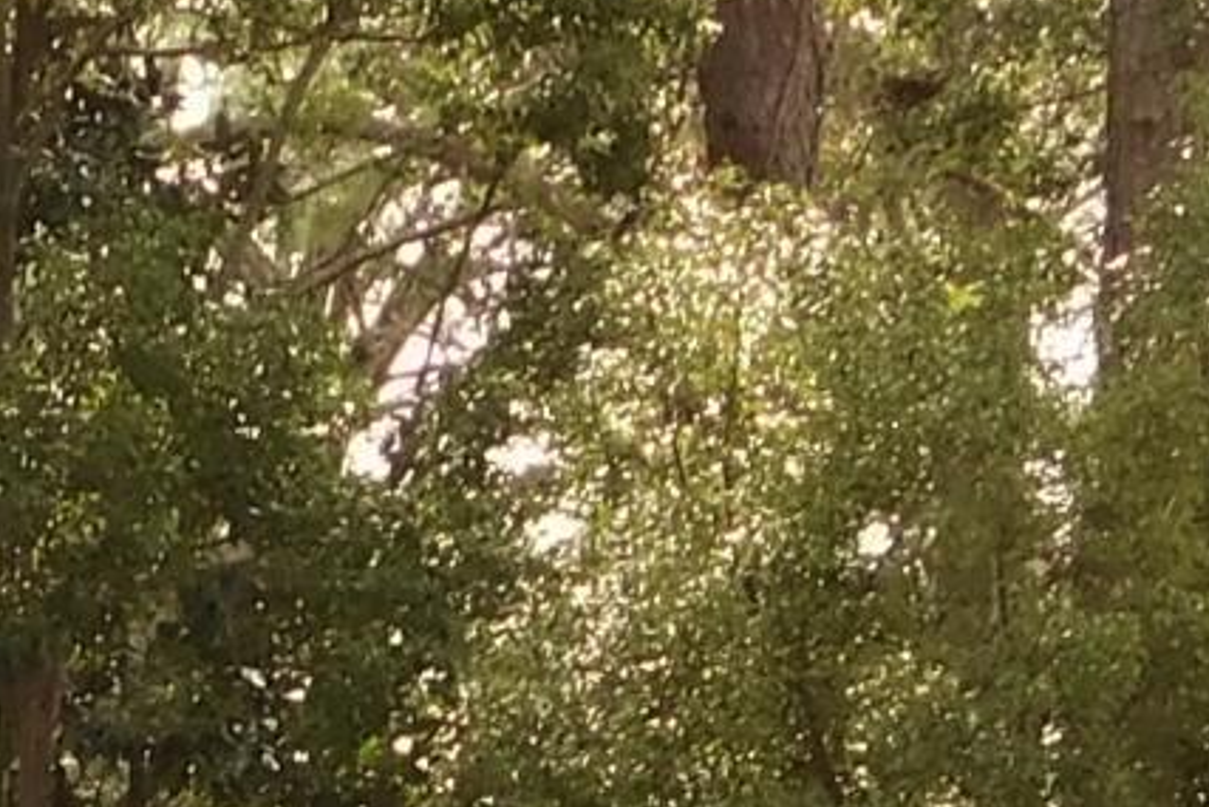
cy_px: 2282
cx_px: -830
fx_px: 8835
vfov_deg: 5.0
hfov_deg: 7.6
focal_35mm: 263
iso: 125
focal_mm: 6.3
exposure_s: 1/320
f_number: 3.5
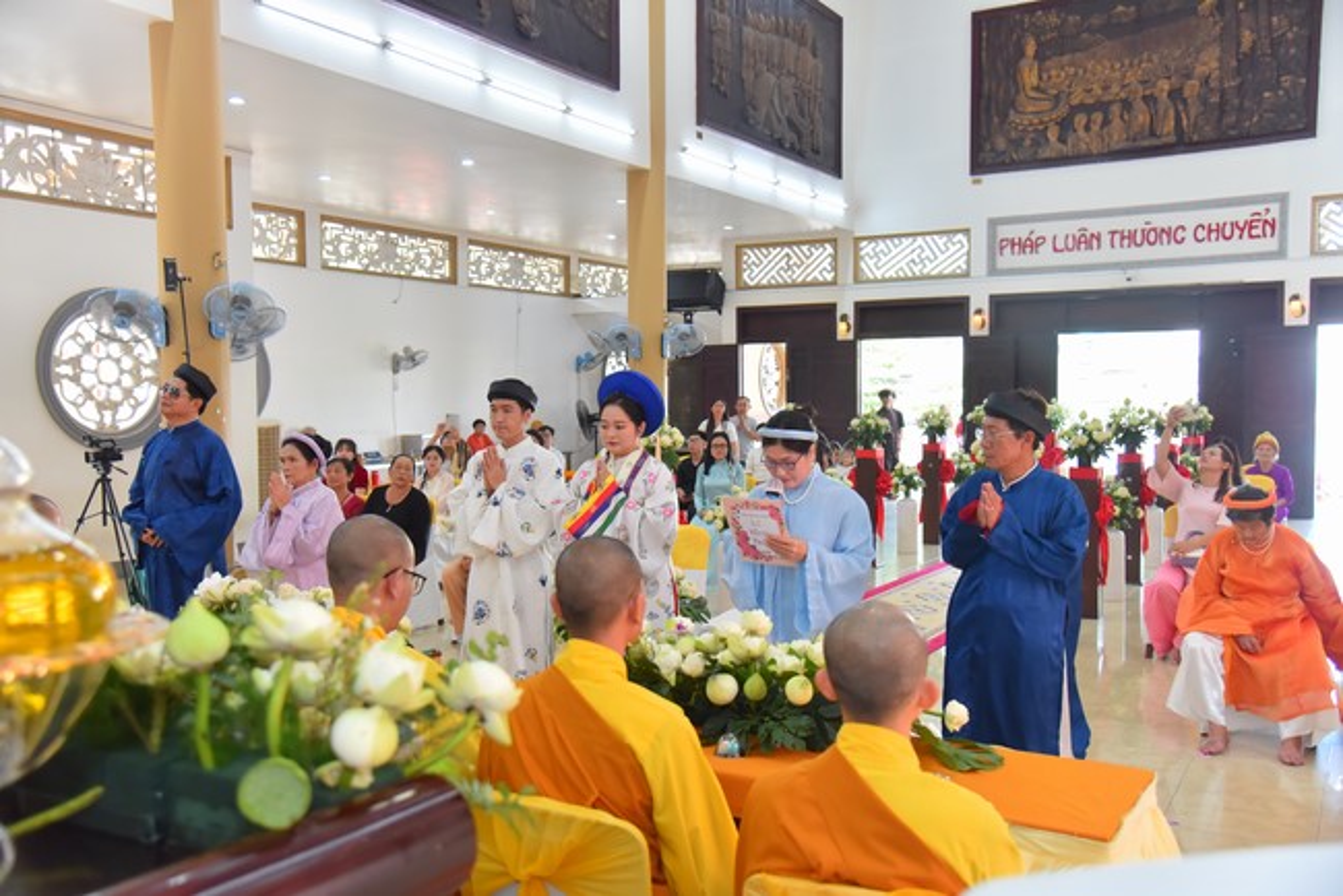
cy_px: 448
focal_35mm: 34
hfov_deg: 55.8
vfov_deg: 38.9
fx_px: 1269
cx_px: 672
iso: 1250
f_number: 4.5
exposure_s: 1/160
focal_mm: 34
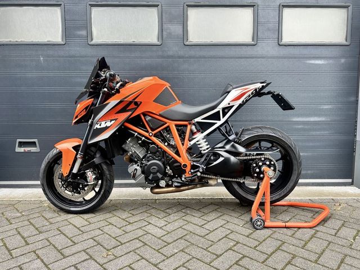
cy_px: 135
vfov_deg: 56.8
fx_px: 250
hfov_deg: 71.6
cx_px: 180
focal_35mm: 24
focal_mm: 6.86
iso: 80
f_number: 1.78
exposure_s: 1/275
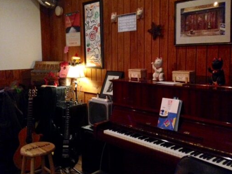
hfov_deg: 47.8
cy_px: 76
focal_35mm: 39
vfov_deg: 36.8
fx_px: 261
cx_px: 105
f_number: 2.4
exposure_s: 1/15
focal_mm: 4.12
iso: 800
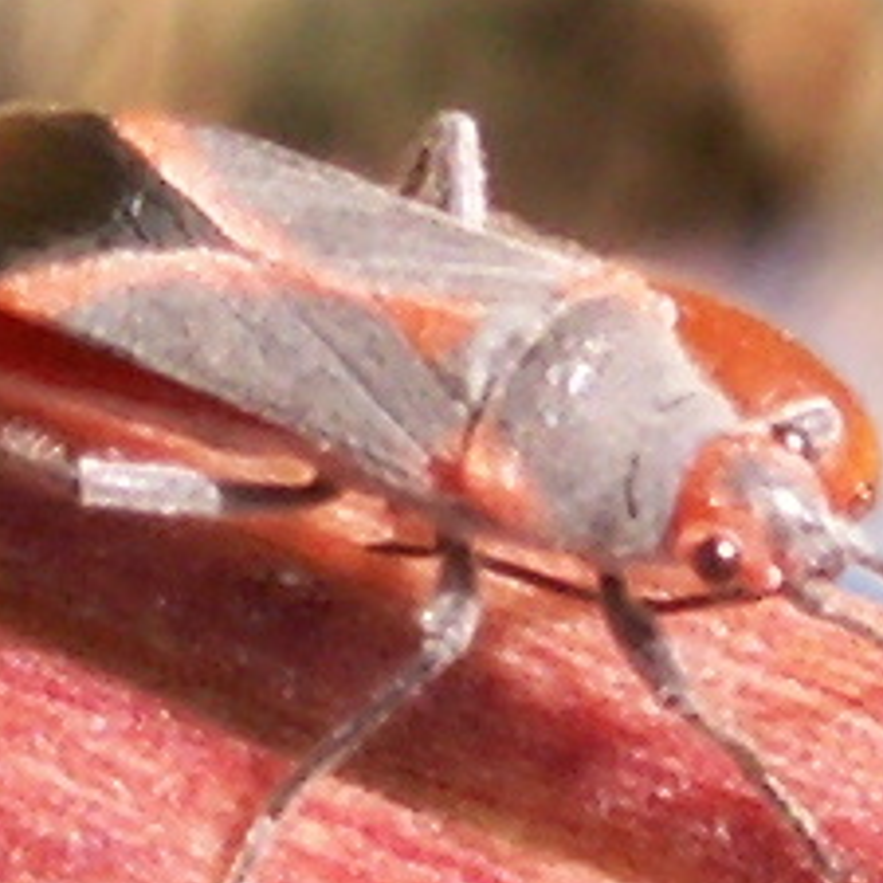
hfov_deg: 9.0
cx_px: 420
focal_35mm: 195
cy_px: 683
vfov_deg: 9.0
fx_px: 5628
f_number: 5.6
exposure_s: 1/100
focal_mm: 10.3
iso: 50
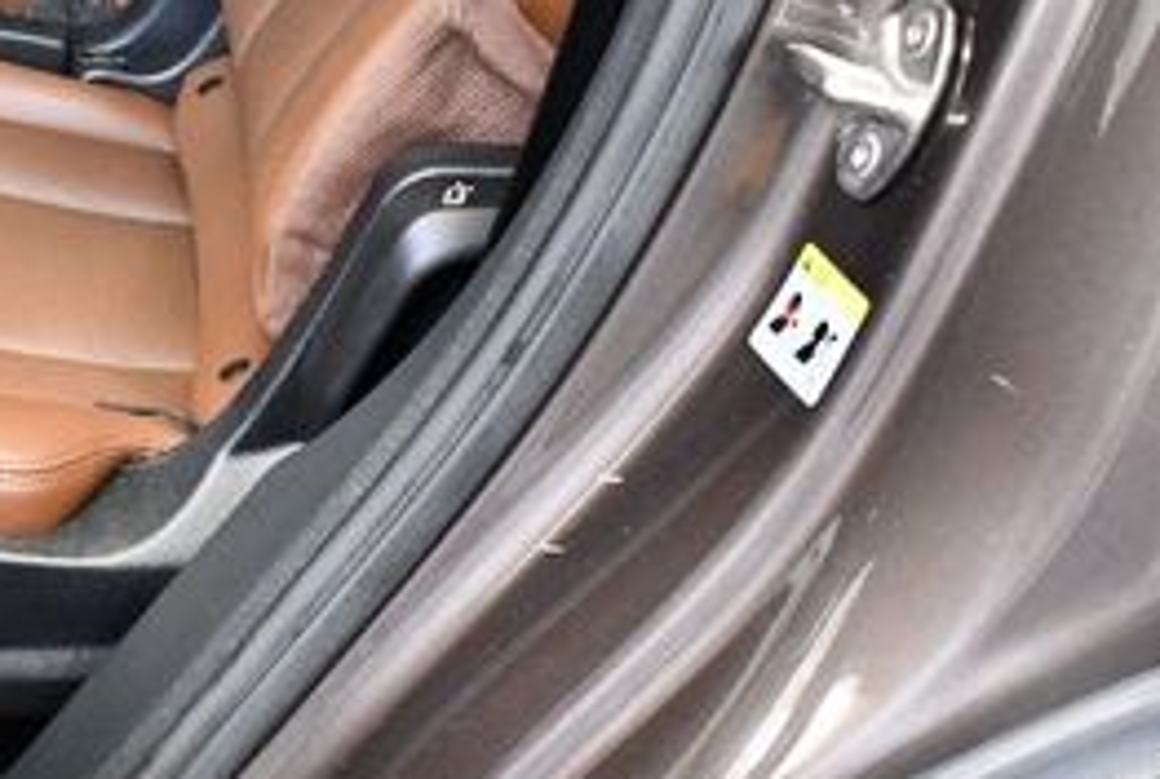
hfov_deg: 21.9
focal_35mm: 88
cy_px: 803
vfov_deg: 15.3
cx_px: -84
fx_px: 2842
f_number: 3.5
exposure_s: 1/100
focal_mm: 18
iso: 3200
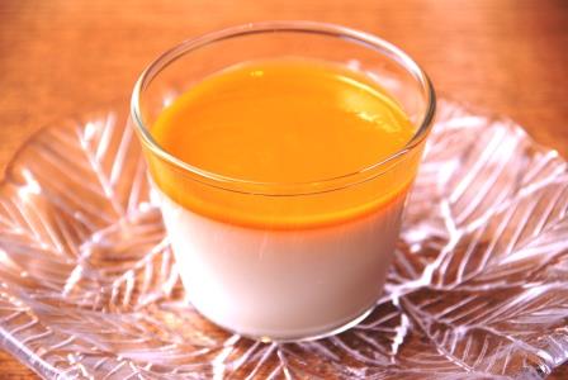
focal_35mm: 270
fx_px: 4266
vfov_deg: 5.1
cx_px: 284
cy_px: 190
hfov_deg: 7.6
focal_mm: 180
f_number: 6.3
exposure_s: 1/60
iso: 100
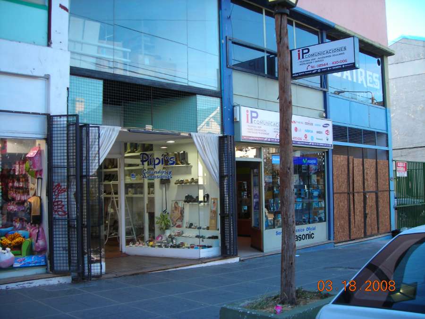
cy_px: 160
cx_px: 212
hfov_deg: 49.0
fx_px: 467
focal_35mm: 38
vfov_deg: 37.7
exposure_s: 1/49
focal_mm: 6.3
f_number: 3.2
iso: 50
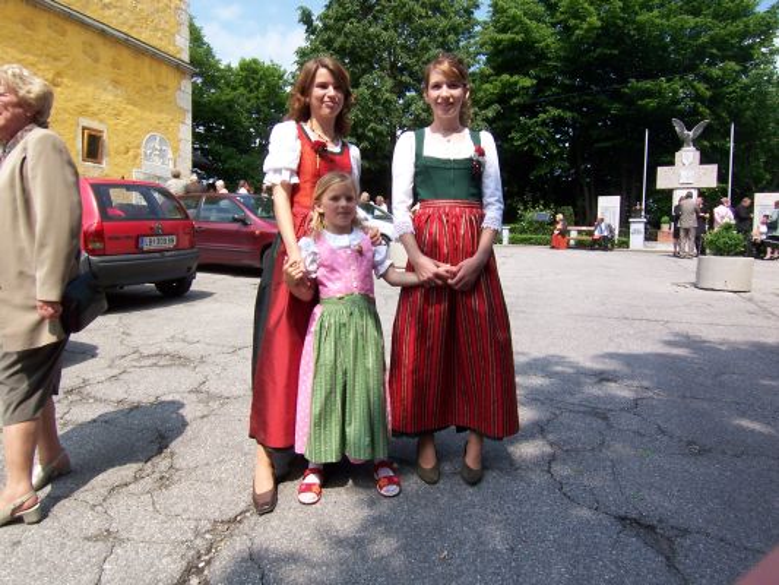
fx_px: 518
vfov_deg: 58.9
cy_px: 292
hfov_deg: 73.9
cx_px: 390
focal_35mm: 23
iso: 64
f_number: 5.6
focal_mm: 3.8
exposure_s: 1/160
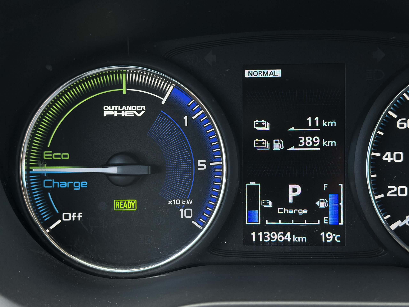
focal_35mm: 48
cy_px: 154
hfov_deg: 39.7
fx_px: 567
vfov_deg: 30.3
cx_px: 204
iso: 160
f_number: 1.78
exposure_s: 1/100
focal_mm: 6.86
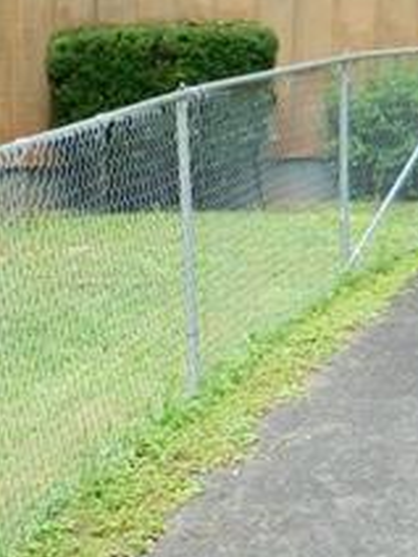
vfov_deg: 15.3
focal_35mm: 127
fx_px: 2045
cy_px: 523
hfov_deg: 11.2
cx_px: -216
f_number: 3.3
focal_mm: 6.2
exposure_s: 1/60
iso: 80
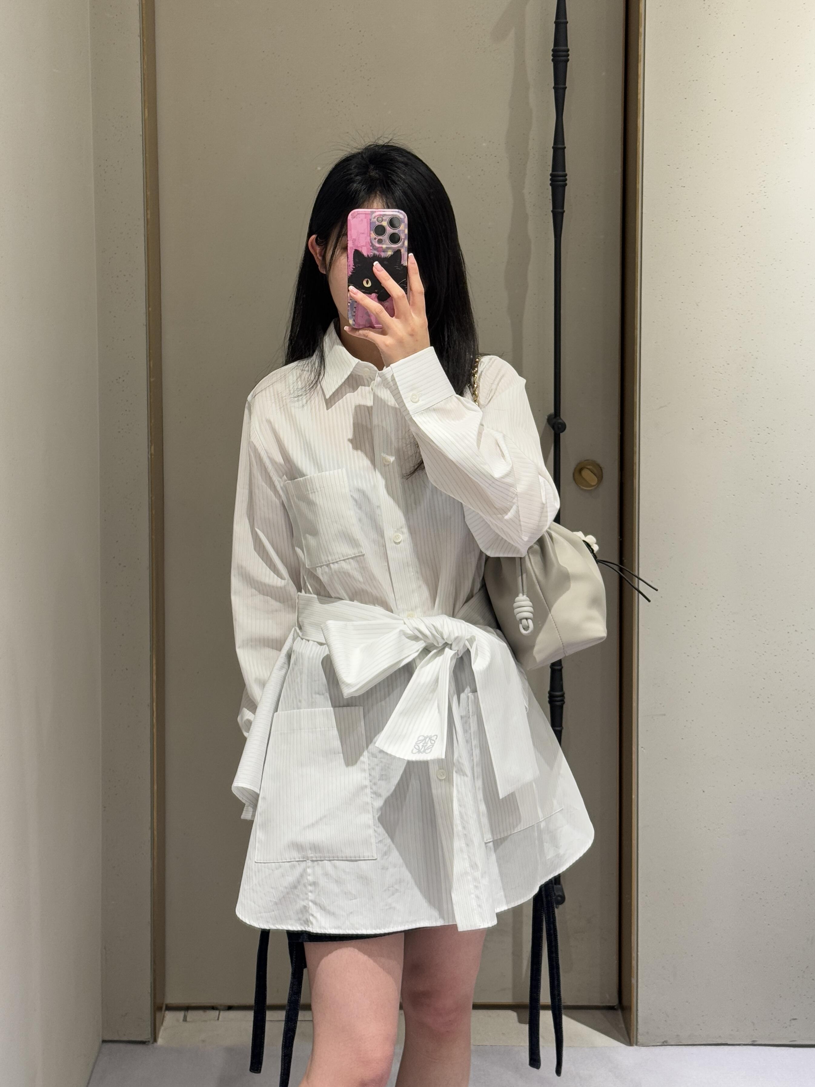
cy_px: 544
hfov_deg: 30.3
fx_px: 1507
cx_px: 408
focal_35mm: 48
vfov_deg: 39.7
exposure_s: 1/50
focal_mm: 6.76
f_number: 1.78
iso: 100
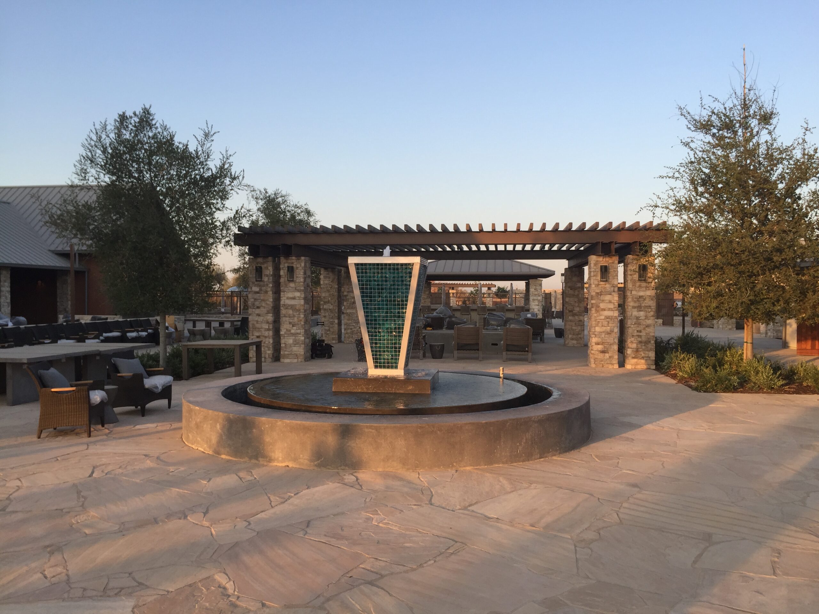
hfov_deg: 61.7
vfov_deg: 48.2
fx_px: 686
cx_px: 410
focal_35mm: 29
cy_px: 307
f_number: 2.2
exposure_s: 1/399
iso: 32
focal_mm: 4.15
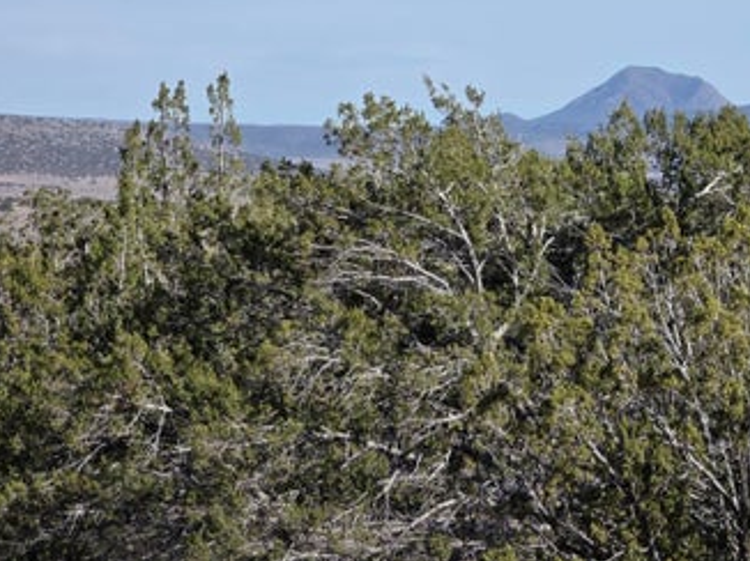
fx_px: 4893
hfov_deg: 8.7
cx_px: 688
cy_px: 115
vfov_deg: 6.6
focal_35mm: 226
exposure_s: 1/2271
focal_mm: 18.6
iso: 64
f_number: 3.4
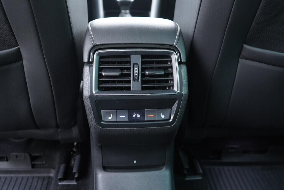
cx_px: 142
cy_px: 95
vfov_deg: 36.9
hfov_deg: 53.1
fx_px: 284
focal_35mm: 36
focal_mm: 24
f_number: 2.8
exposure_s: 1/40
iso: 1600
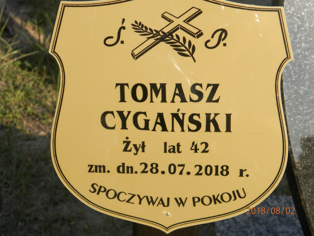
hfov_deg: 18.5
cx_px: 157
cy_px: 118
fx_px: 962
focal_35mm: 106
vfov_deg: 14.0
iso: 80
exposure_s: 1/400
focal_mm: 19
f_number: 4.5
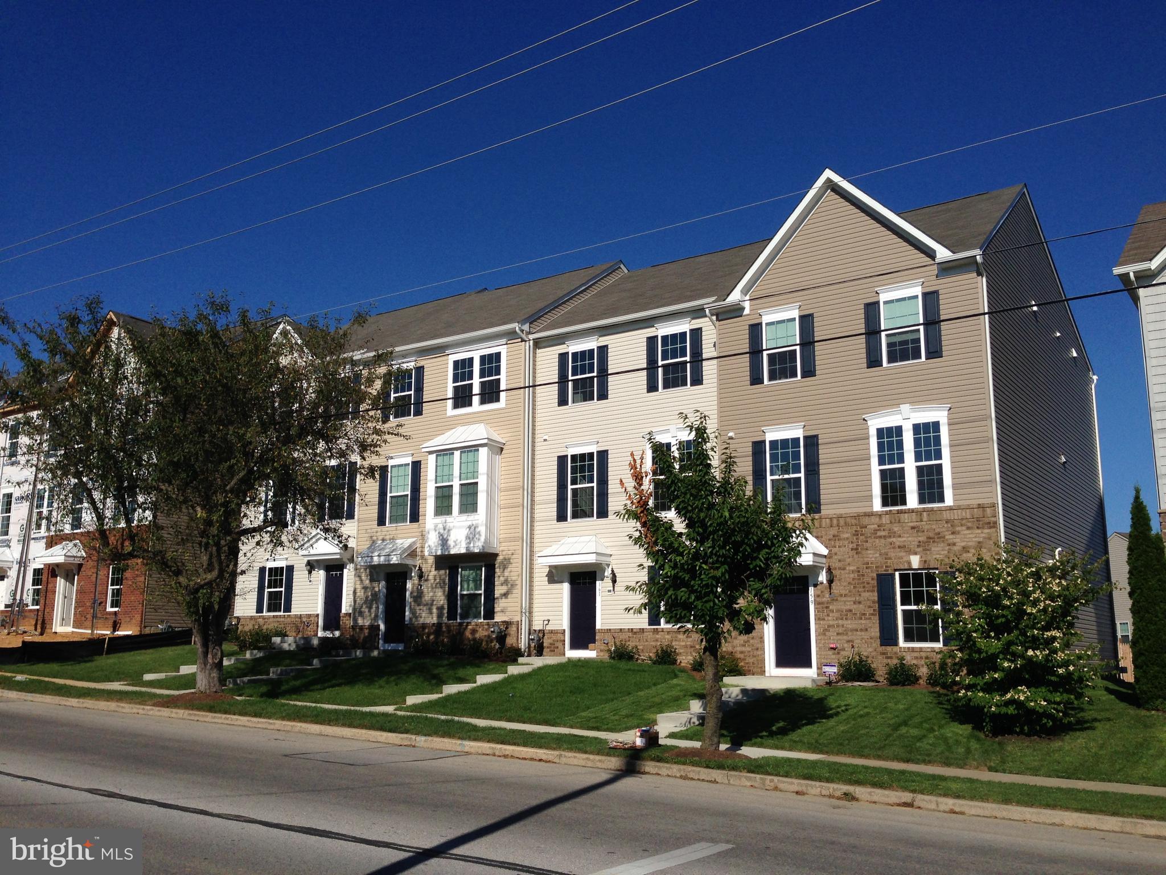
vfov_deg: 42.9
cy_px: 438
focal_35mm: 33
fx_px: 1112
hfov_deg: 55.4
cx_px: 583
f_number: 2.4
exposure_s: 1/3876
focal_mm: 4.12
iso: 50
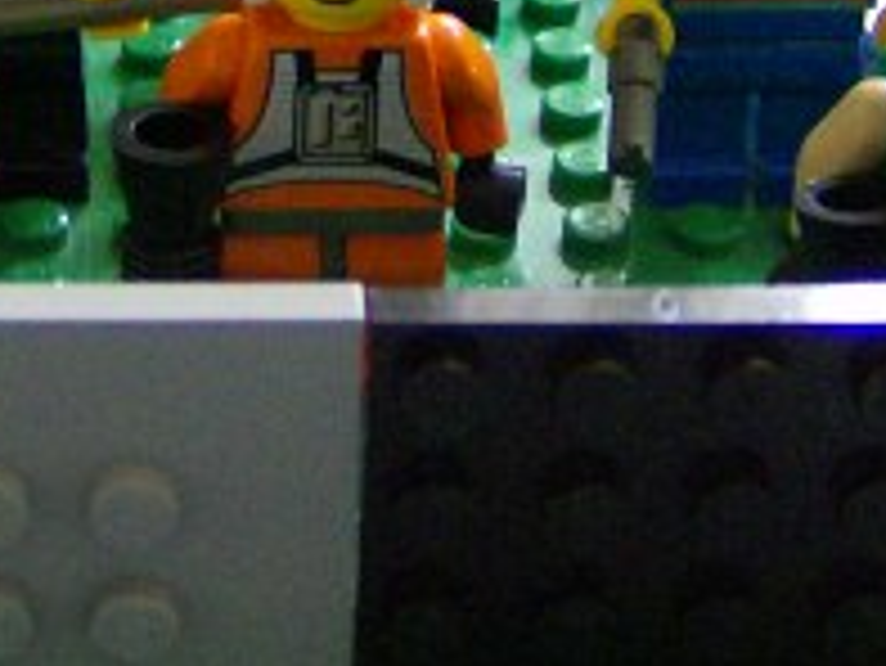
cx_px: 256
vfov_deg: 12.2
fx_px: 2996
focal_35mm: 117
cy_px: -252
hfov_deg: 16.8
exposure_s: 1/5.37
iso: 200
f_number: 2.8
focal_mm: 6
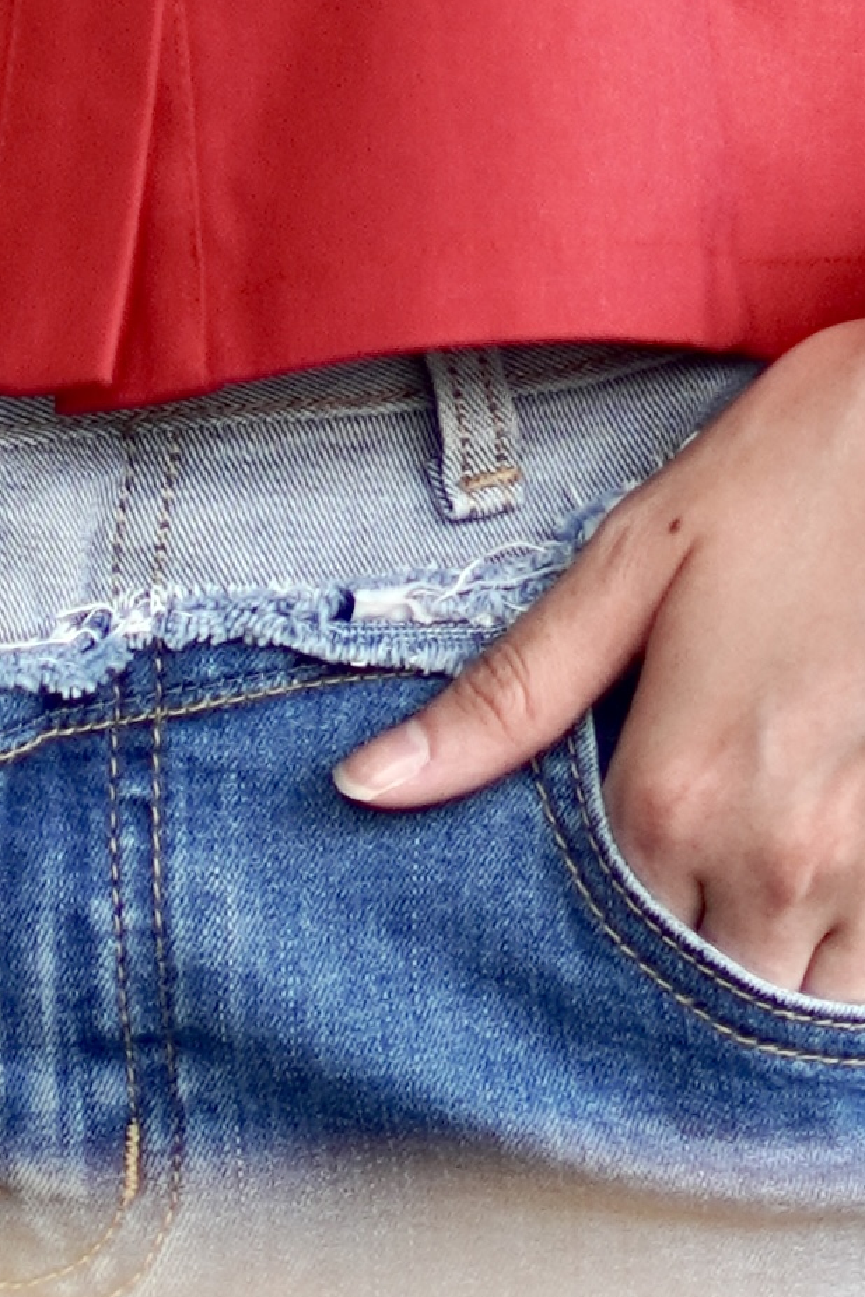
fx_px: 27316
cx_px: 175
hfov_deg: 1.8
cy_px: -2067
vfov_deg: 2.7
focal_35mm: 758
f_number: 1.8
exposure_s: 1/320
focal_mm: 85
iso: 100
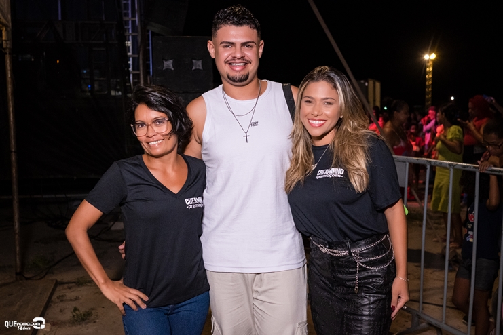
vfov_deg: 36.9
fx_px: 503
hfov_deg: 53.1
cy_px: 168
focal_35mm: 36
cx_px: 252
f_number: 2.5
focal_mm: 24
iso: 2500
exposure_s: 1/500
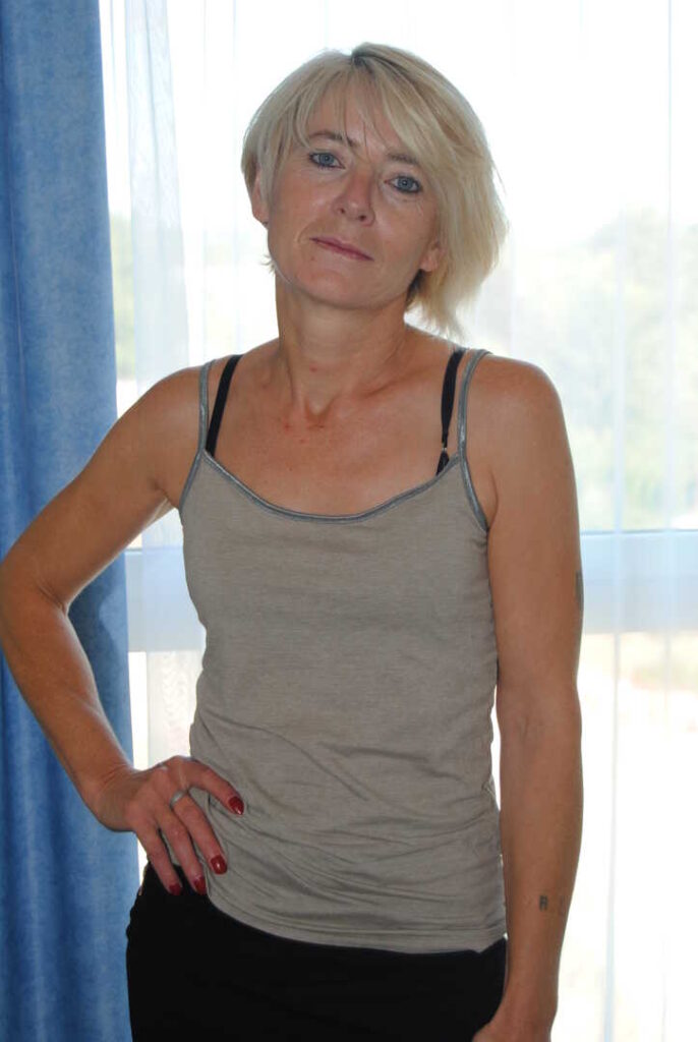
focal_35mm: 69
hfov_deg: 19.8
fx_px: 2000
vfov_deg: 29.2
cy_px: 521
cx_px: 349
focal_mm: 46
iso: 200
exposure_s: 1/80
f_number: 5.3
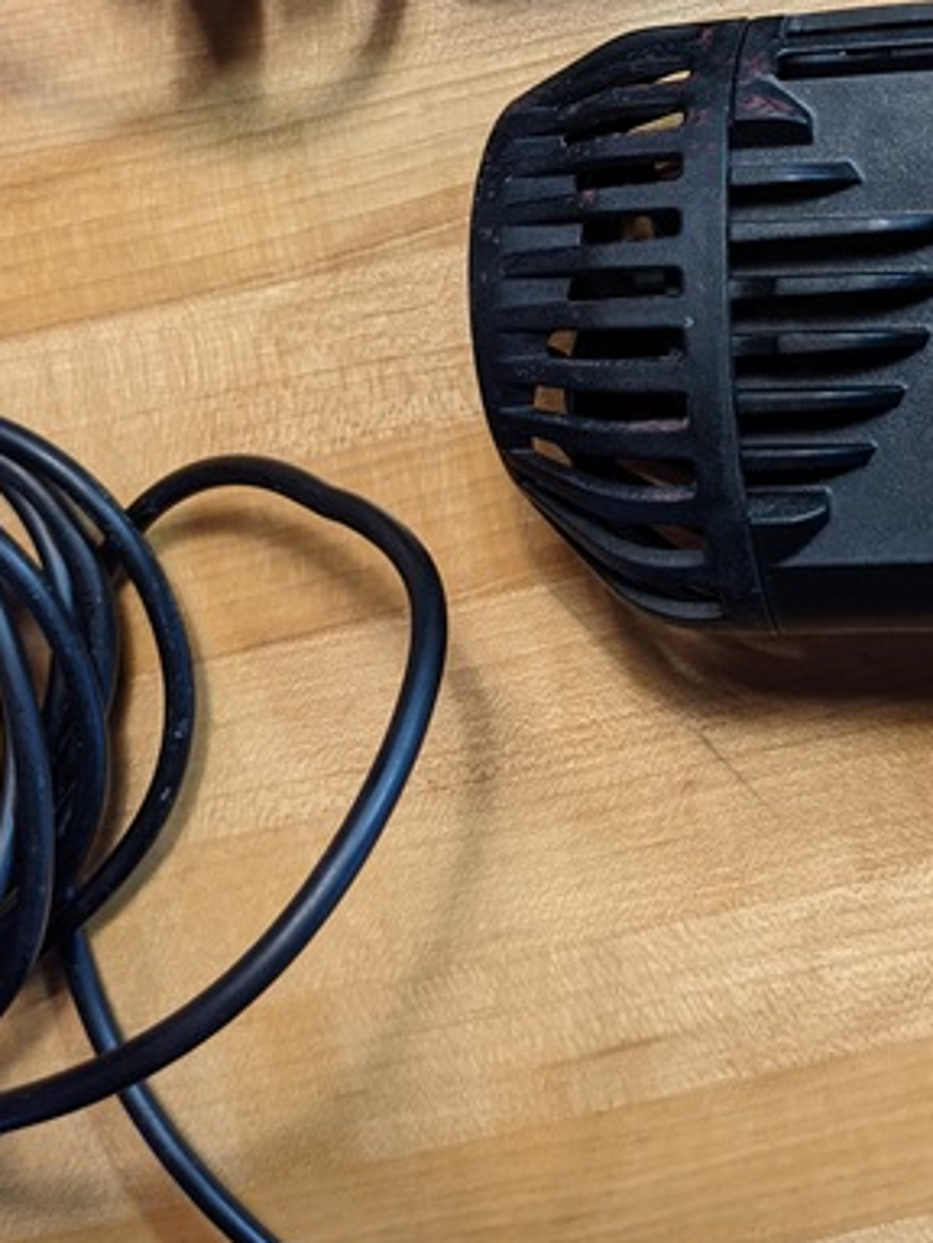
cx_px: 752
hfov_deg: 26.5
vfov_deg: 34.1
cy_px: 188
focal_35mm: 54
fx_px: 1941
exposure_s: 1/24
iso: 103
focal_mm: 4.38
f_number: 1.73
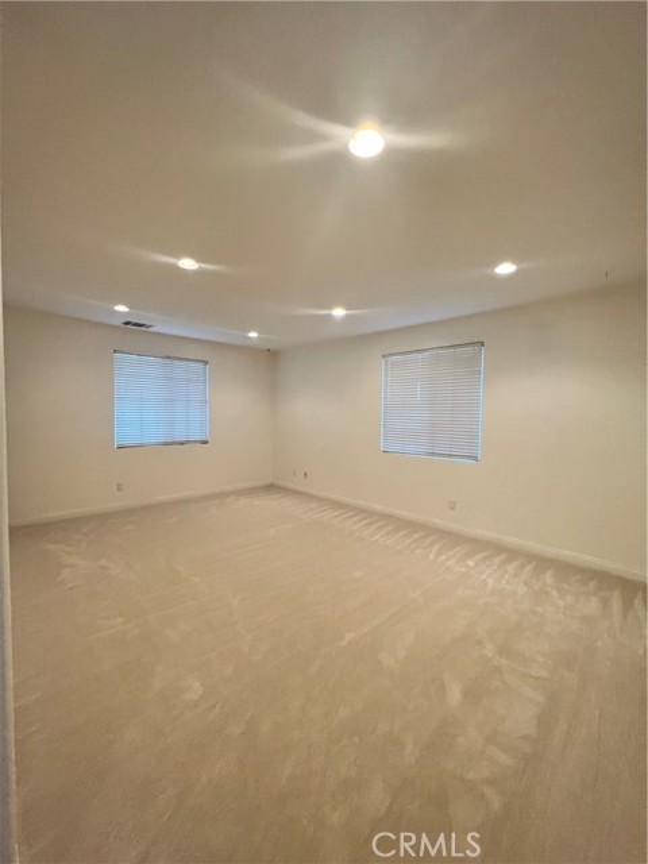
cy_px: 432
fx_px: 324
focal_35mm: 13
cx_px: 324
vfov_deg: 106.2
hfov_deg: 89.9
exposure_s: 1/120
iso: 200
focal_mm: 1.57
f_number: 1.8
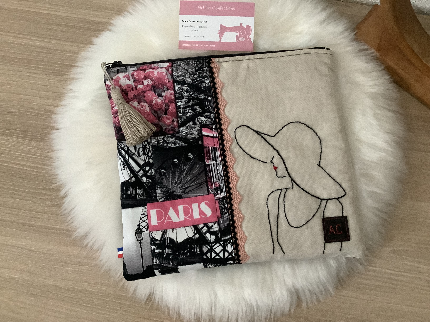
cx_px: 215
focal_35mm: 31
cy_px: 161
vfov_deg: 45.4
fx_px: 385
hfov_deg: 58.4
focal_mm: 3.3
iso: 320
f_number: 2.4
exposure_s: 1/25
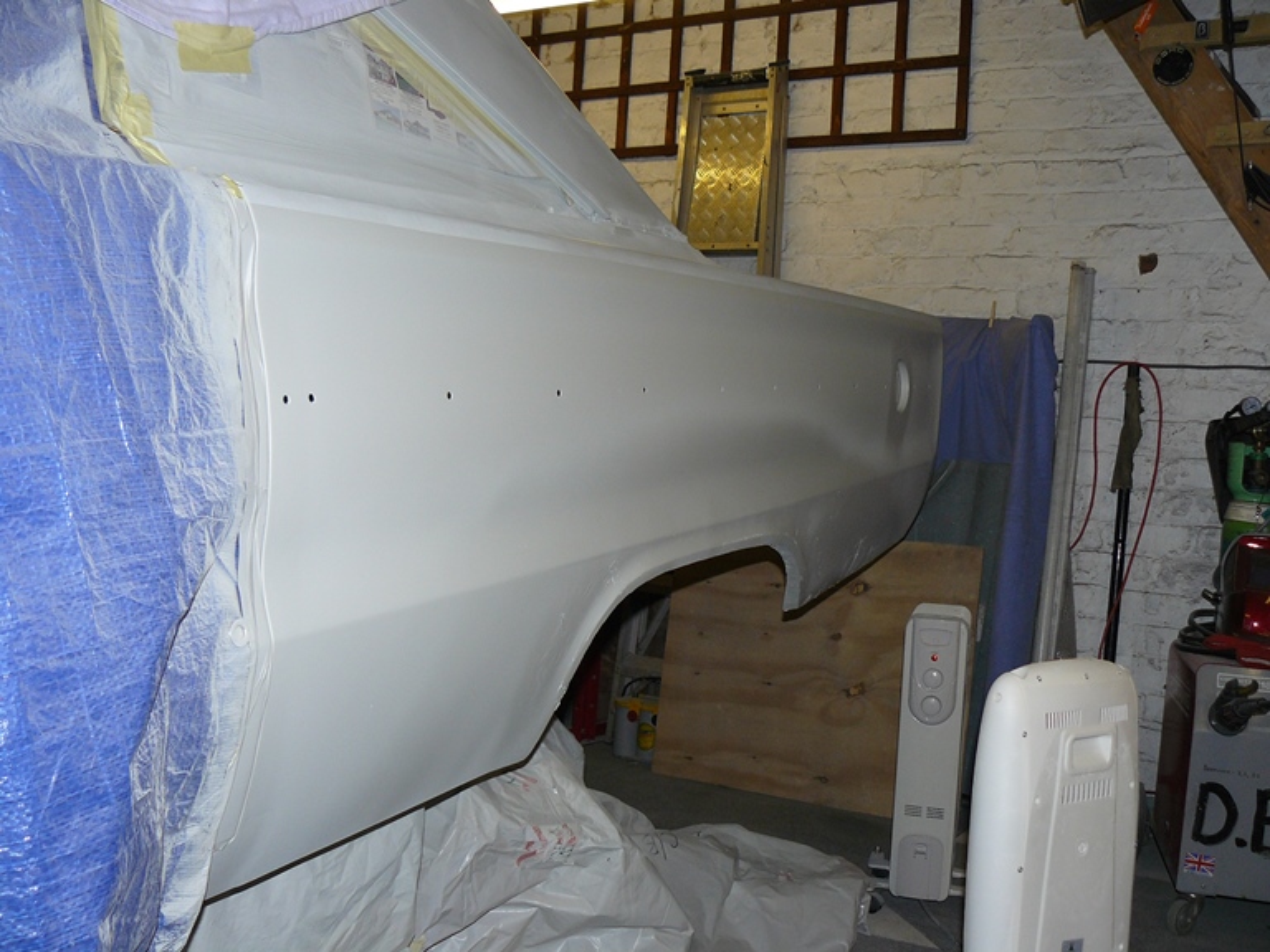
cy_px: 476
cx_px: 635
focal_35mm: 36
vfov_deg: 39.7
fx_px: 1321
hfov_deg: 51.4
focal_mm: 6
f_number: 2.8
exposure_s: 1/30
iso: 100
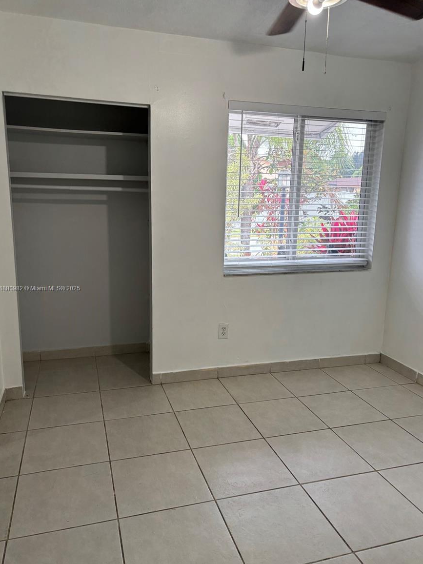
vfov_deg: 65.3
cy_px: 289
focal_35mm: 27
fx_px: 440
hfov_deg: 51.4
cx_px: 210
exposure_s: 1/120
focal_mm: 5.96
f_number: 1.6
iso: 125
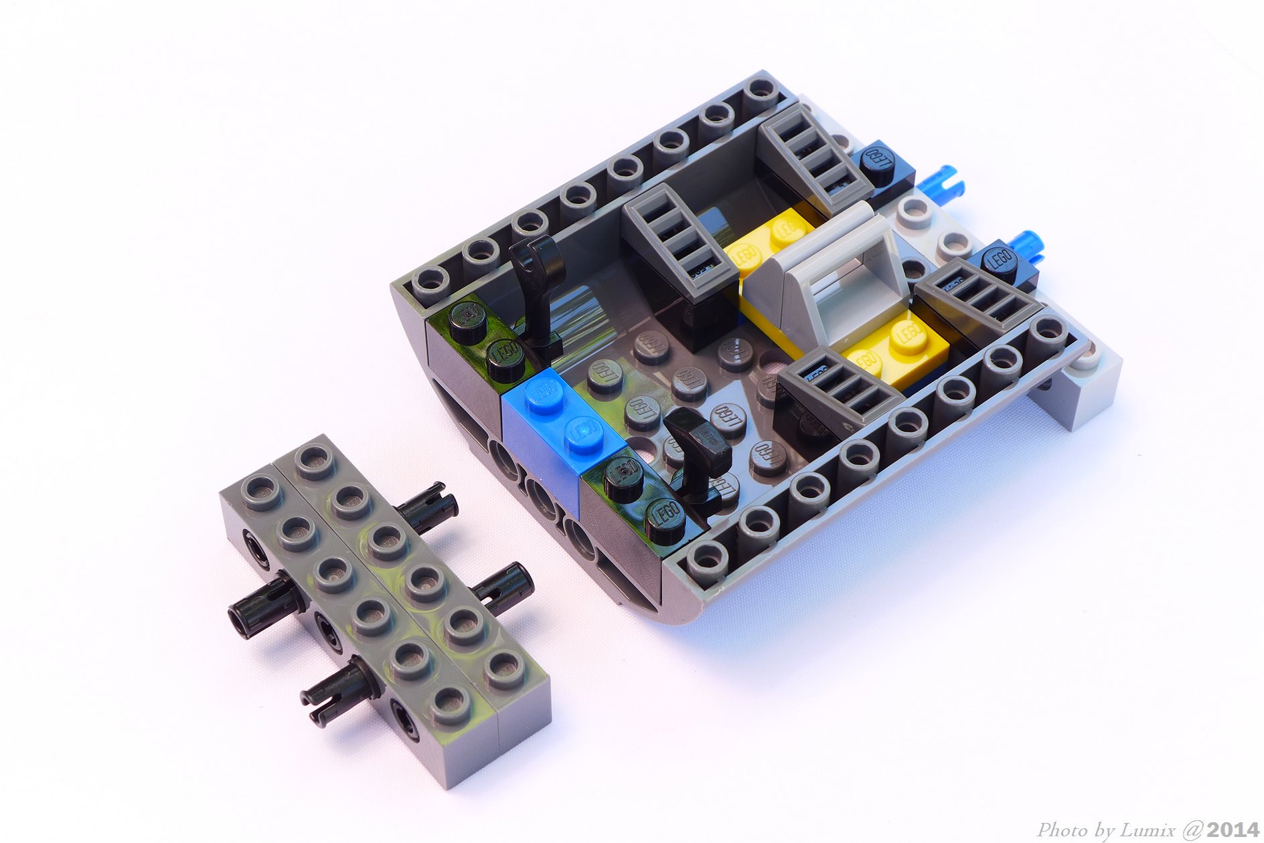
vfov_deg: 19.5
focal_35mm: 70
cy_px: 422
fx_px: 2458
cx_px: 632
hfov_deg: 28.8
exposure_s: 1/30
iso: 80
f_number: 4.5
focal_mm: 13.7
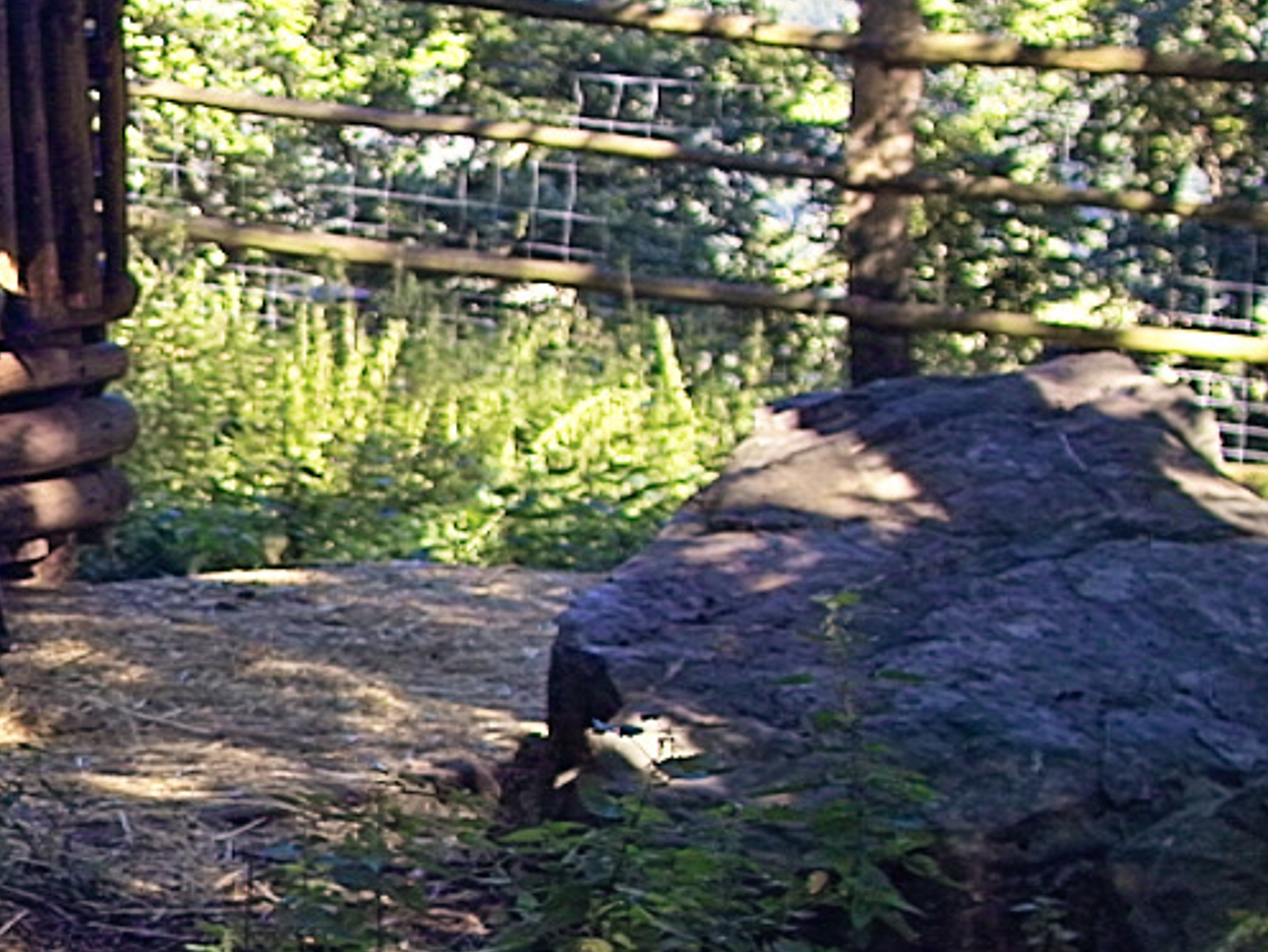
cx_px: -429
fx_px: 7291
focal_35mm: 199
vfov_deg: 7.5
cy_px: 268
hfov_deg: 9.7
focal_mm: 40
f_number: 4
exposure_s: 1/60
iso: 100
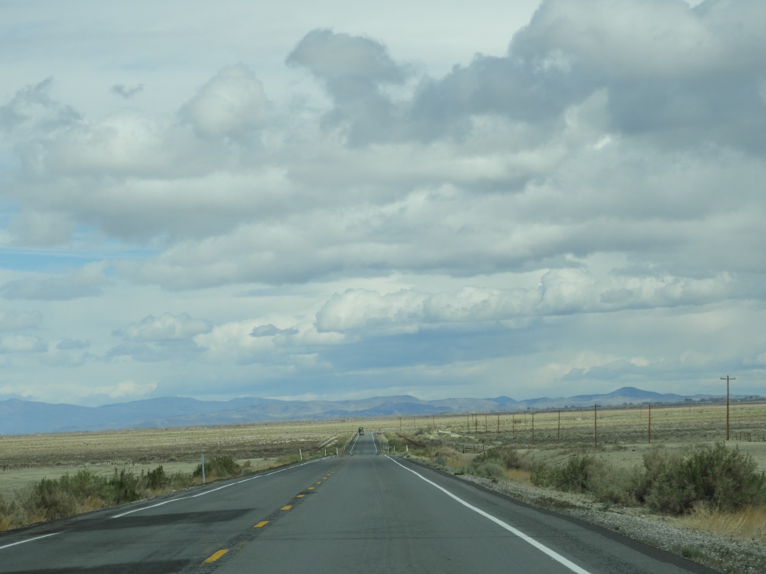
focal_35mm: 125
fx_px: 2766
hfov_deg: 15.8
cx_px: 383
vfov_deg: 11.9
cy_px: 287
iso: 100
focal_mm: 22.4
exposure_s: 1/1000
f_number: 5
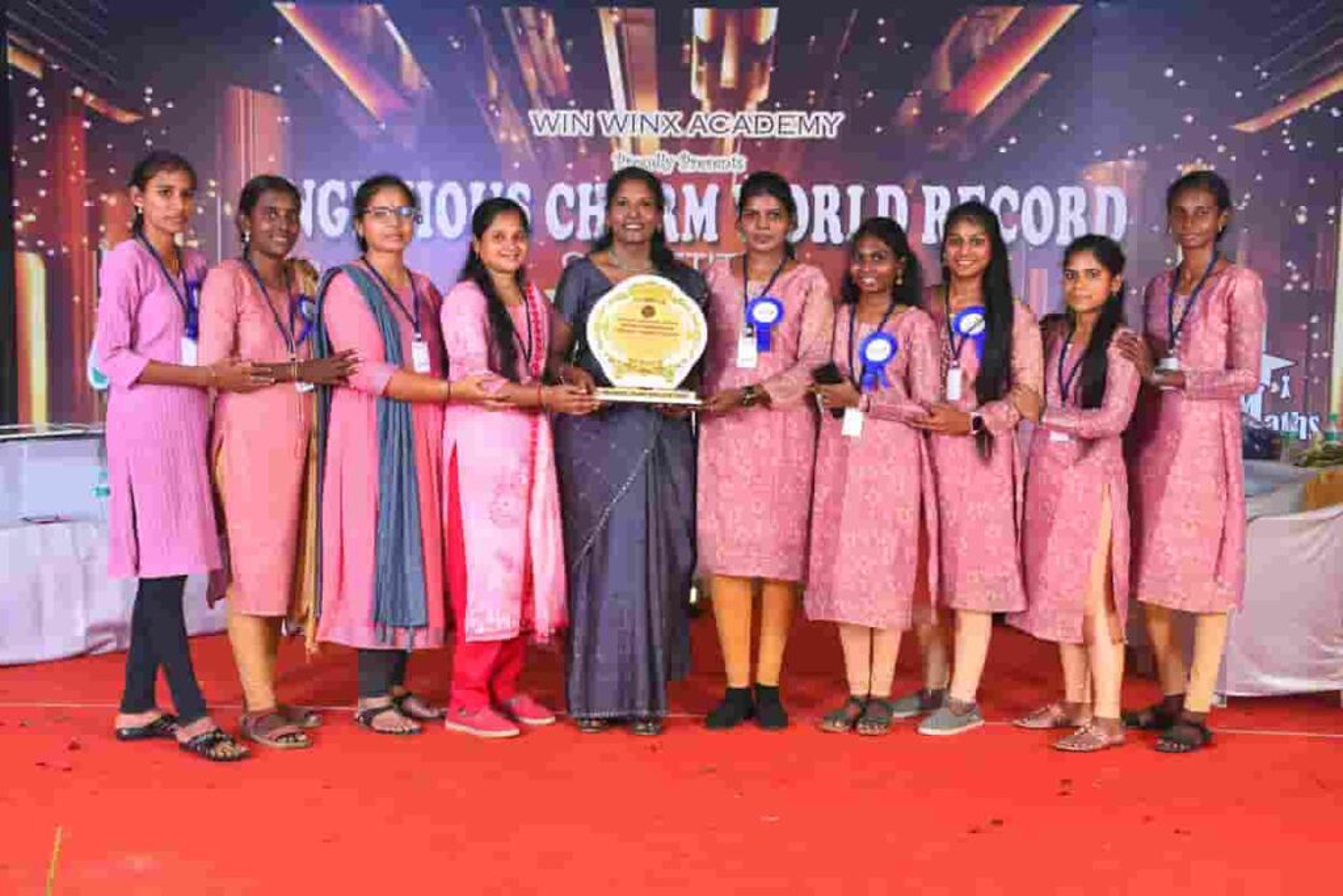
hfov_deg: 43.6
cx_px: 672
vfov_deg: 29.9
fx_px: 1679
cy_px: 448
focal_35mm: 45
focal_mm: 30
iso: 500
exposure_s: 1/160
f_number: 7.1
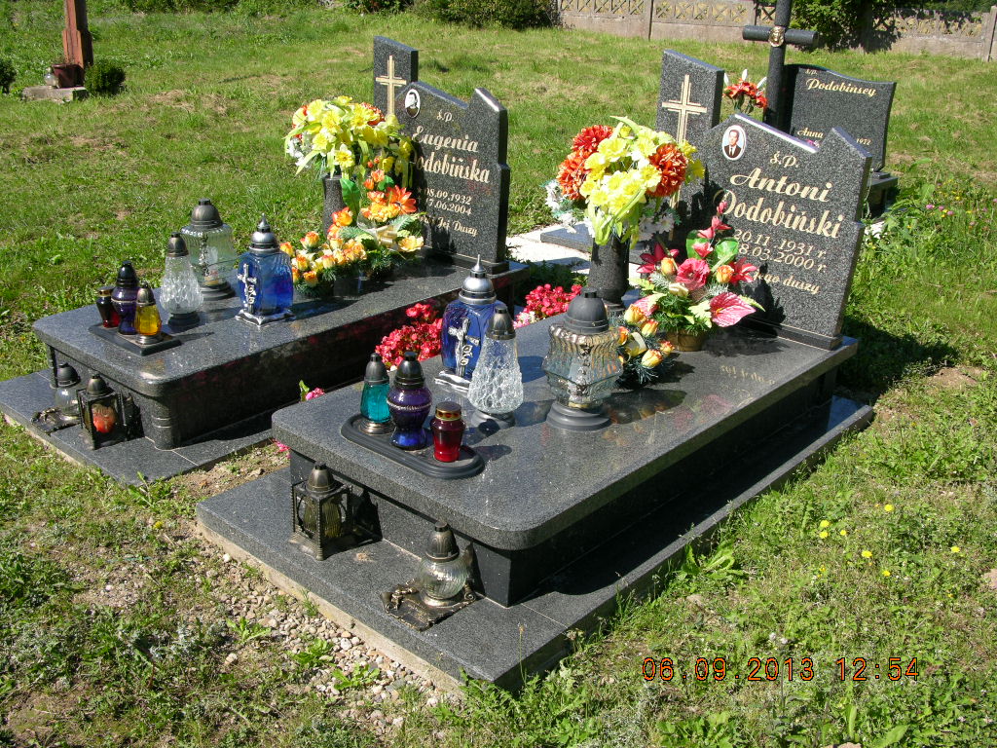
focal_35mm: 35
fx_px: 1008
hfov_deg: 52.6
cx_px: 498
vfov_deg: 40.7
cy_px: 374
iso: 50
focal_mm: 8.9
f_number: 5.6
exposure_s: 1/210
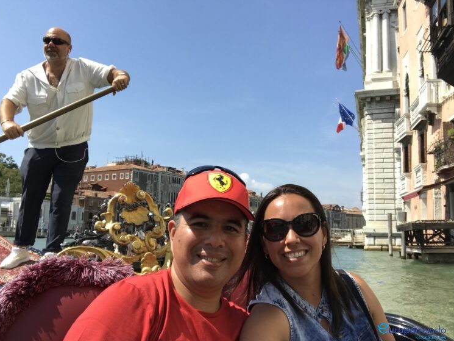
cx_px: 225
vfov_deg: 43.0
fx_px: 433
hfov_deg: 55.3
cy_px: 175
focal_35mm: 33
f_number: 2.2
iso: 25
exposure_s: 1/842
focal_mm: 2.87
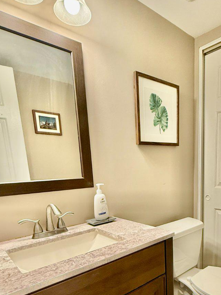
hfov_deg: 53.7
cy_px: 212
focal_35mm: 25
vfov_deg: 66.1
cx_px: 149
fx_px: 213
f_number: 2.2
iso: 250
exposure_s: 1/120
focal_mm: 2.22
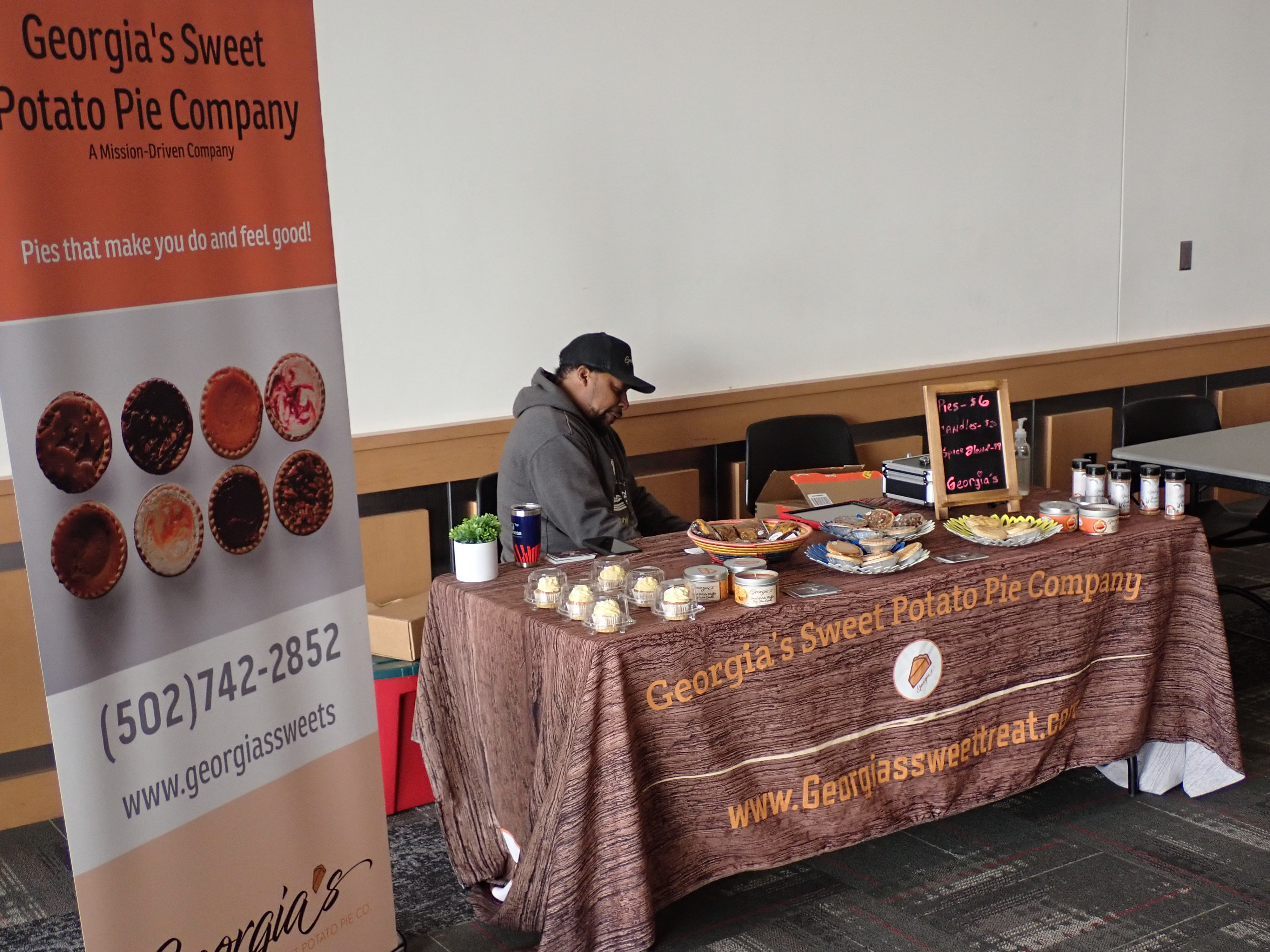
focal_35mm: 47
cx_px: 635
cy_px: 476
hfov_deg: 40.4
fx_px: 1724
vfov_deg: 30.9
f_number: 3.1
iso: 250
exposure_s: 1/50
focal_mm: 8.4
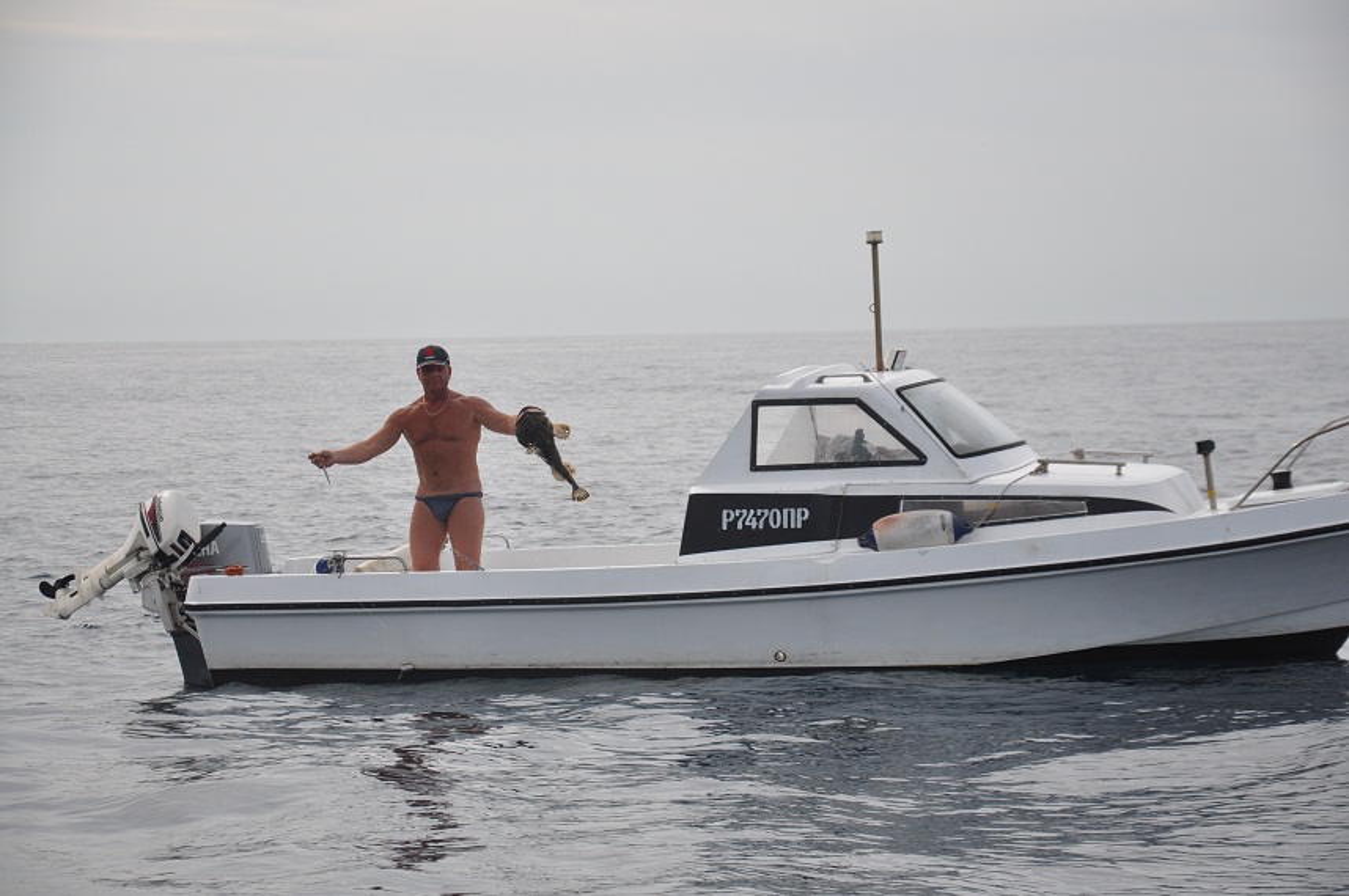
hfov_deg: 16.1
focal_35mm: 128
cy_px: 448
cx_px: 674
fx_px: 4772
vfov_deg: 10.7
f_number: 6.3
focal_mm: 85
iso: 400
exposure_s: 1/640
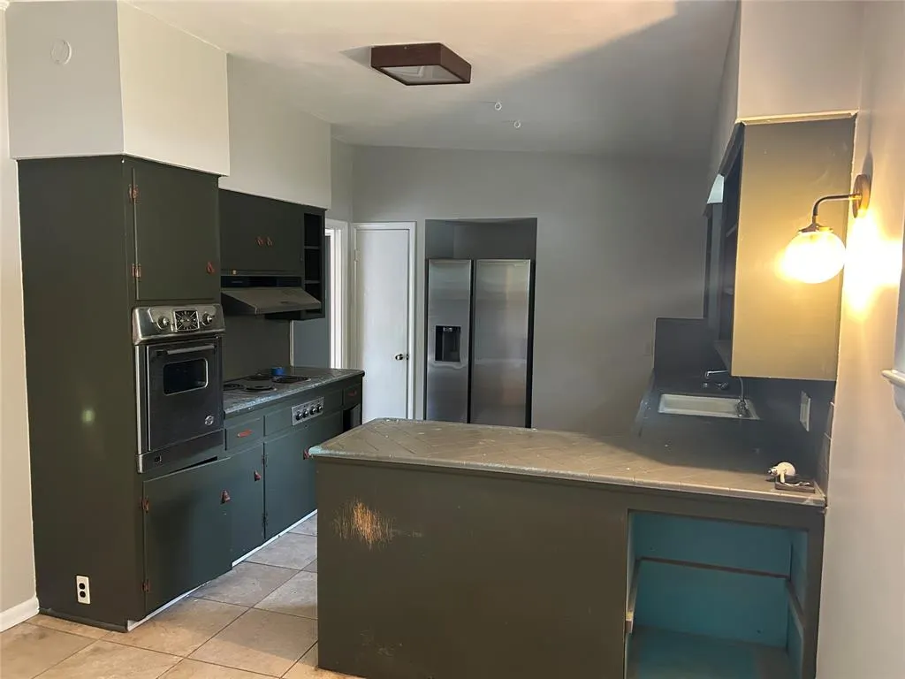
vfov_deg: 53.1
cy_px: 340
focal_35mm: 26
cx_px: 452
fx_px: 680
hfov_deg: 67.3
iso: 500
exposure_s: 1/40
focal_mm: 5.7
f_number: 1.5
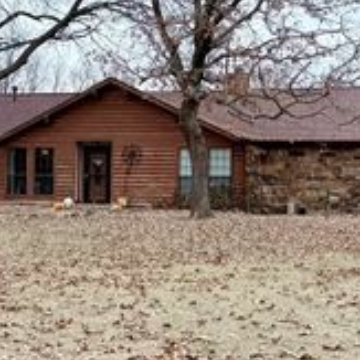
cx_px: 2
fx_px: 765
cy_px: 130
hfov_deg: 25.2
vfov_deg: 26.4
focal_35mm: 65
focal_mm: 6.76
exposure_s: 1/1139
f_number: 1.78
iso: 80
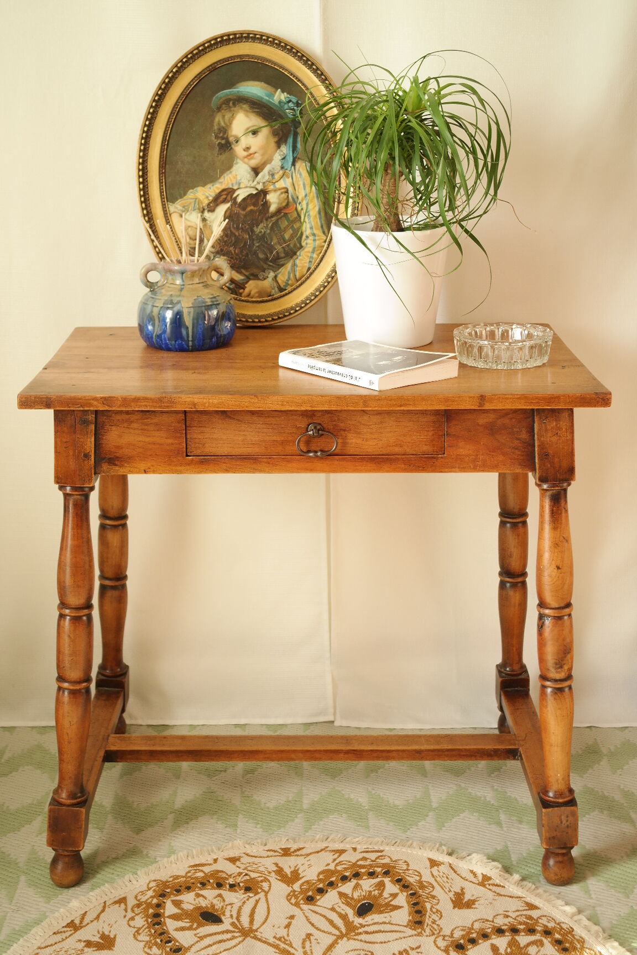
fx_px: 1300
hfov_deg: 27.5
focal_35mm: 49
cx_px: 318
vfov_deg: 40.3
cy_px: 478
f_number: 6.3
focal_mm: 32
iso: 400
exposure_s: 1/30
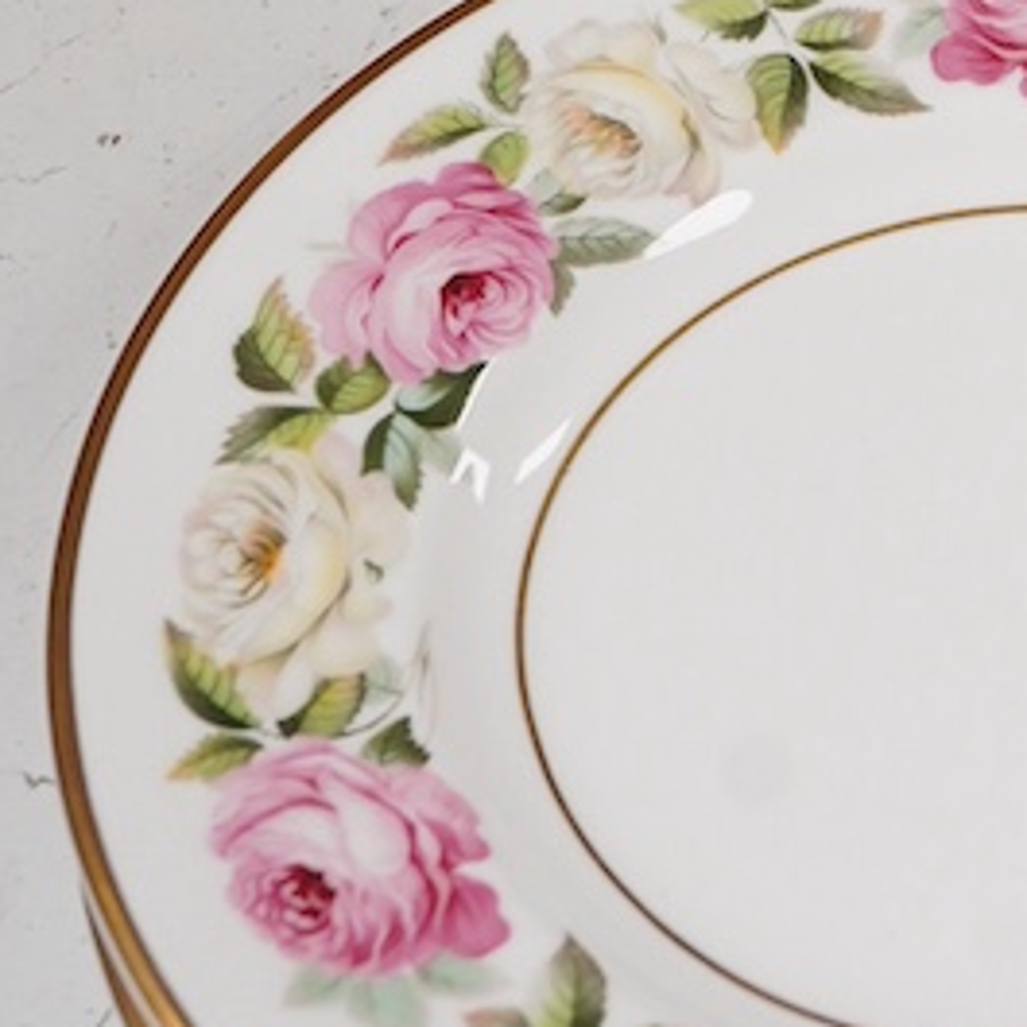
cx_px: 1124
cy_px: -85
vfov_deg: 13.2
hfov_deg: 13.2
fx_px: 4364
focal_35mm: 130
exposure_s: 1/125
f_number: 10
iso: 1250
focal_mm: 30
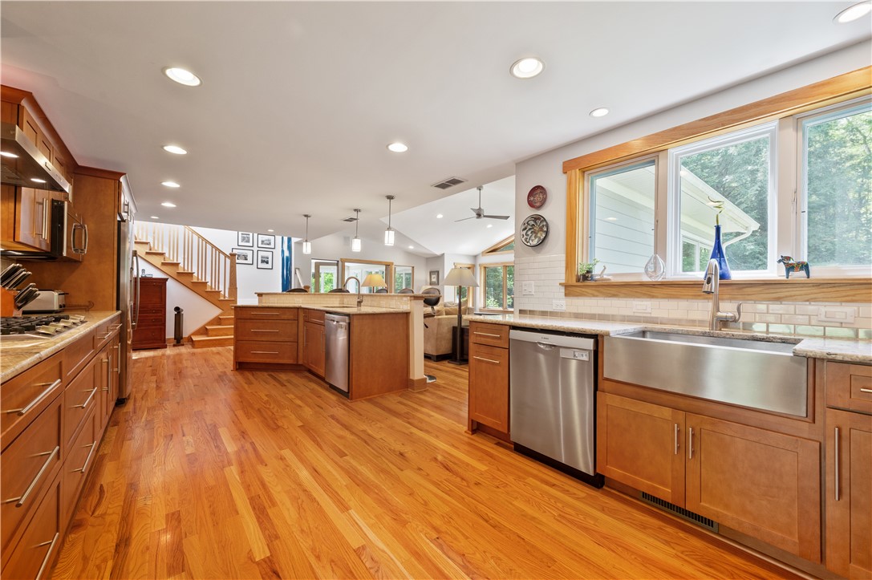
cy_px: 290
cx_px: 436
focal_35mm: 14
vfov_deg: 81.1
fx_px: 339
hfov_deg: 104.3
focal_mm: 14
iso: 800
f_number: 8
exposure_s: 1/5
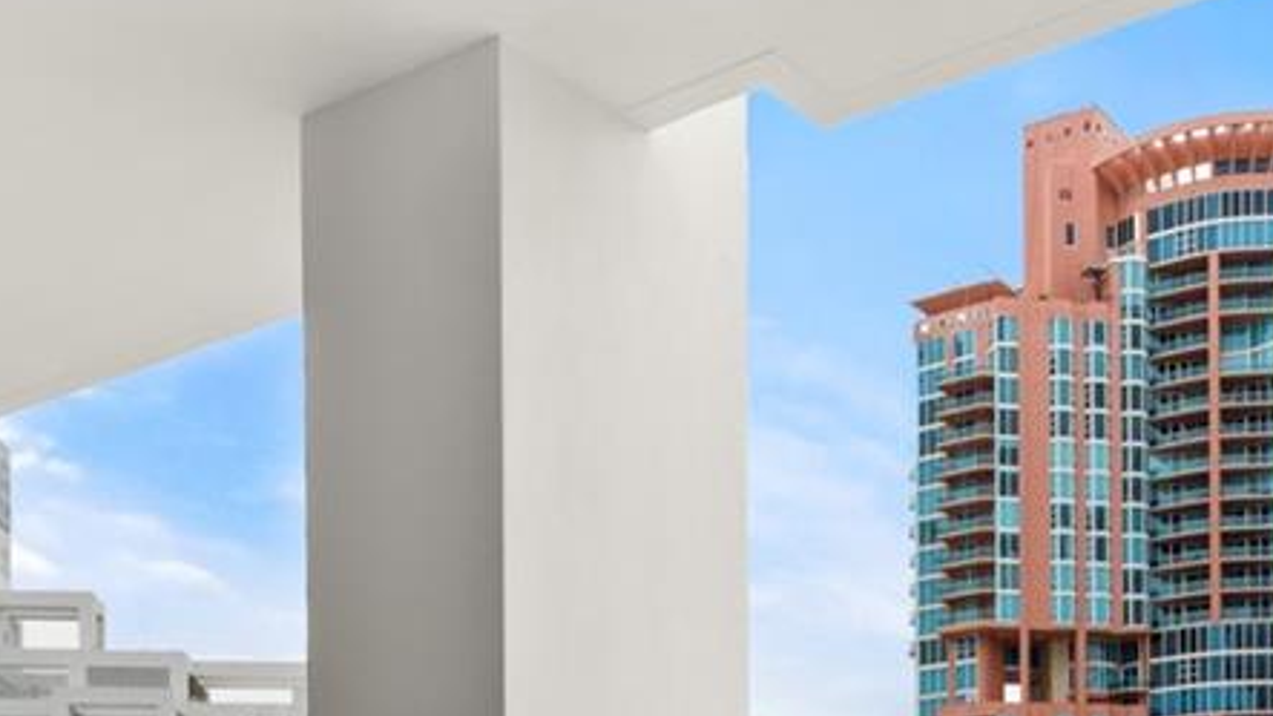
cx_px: 759
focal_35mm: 53
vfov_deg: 18.9
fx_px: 1789
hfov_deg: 39.0
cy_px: 1173
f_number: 11
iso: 400
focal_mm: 14
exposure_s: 1/200
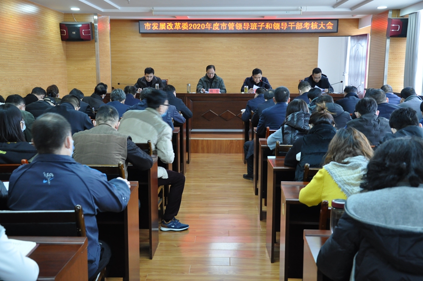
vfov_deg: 31.8
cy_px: 140
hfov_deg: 46.4
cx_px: 212
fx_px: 493
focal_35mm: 42
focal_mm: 28
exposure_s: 1/30
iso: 900
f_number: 4
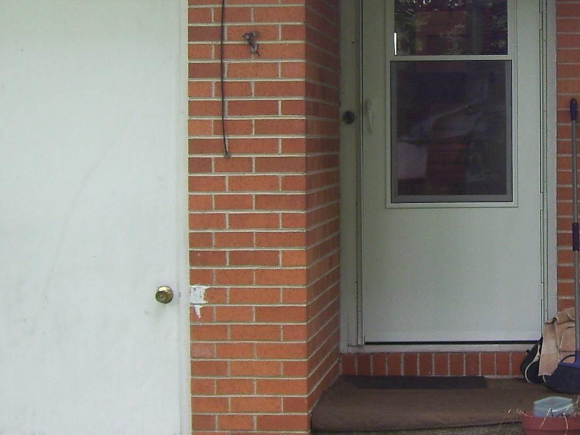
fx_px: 1592
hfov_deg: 20.3
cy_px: 154
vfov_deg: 15.5
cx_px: 513
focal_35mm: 95
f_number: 2.7
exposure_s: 1/125
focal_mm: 6
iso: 80
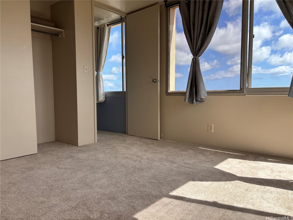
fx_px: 220
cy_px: 110
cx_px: 146
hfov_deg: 67.3
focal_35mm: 26
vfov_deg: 53.1
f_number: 1.6
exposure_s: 1/1233
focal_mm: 5.96
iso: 50
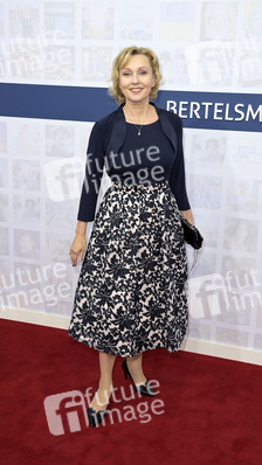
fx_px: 494
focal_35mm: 40
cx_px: 138
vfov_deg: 50.5
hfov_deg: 29.7
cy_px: 232
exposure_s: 1/125
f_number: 7.1
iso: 640
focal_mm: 38
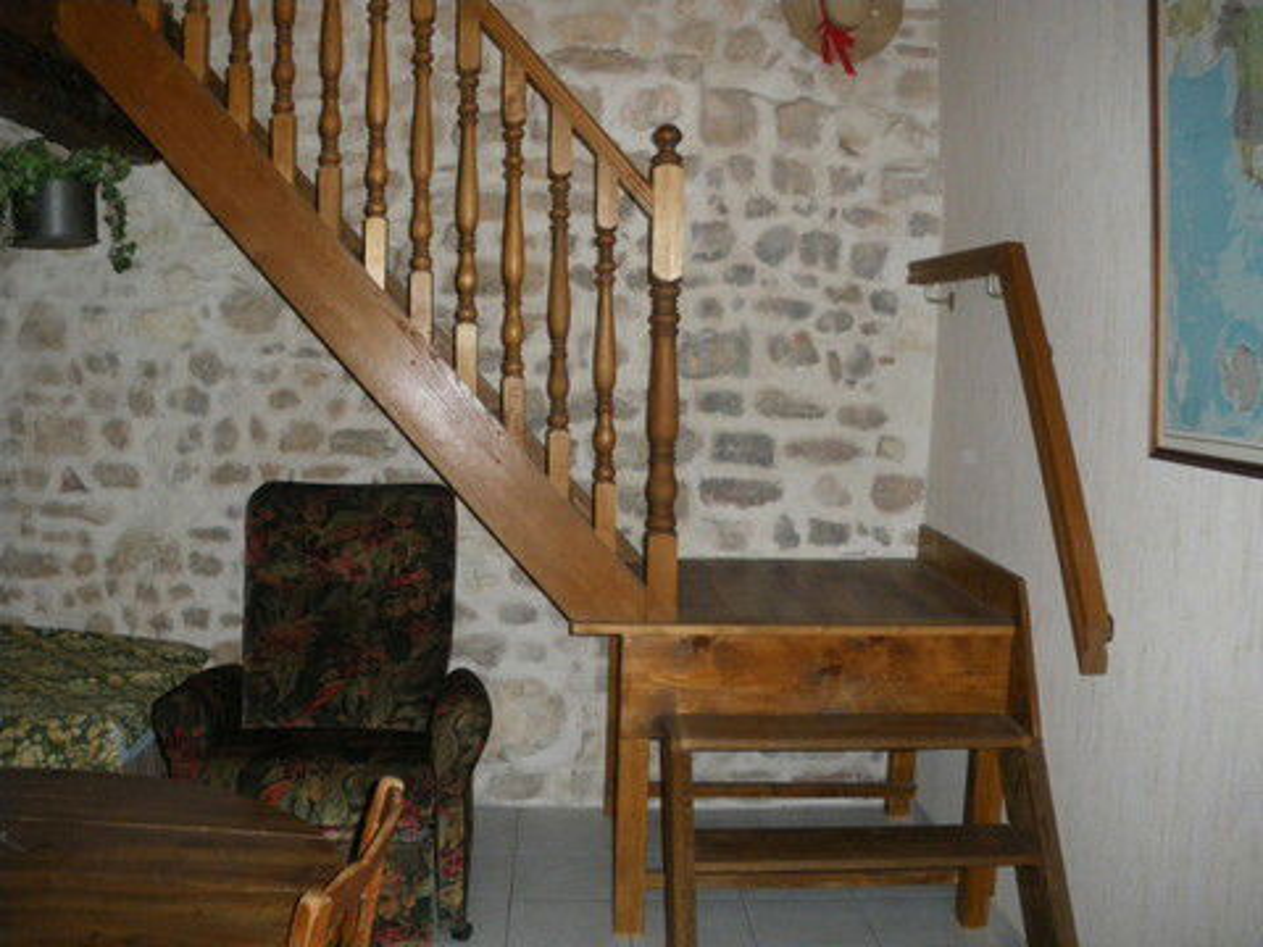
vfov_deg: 39.7
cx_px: 632
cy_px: 474
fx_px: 1313
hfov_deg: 51.4
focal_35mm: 36
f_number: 3.5
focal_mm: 6.3
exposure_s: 1/50
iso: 400
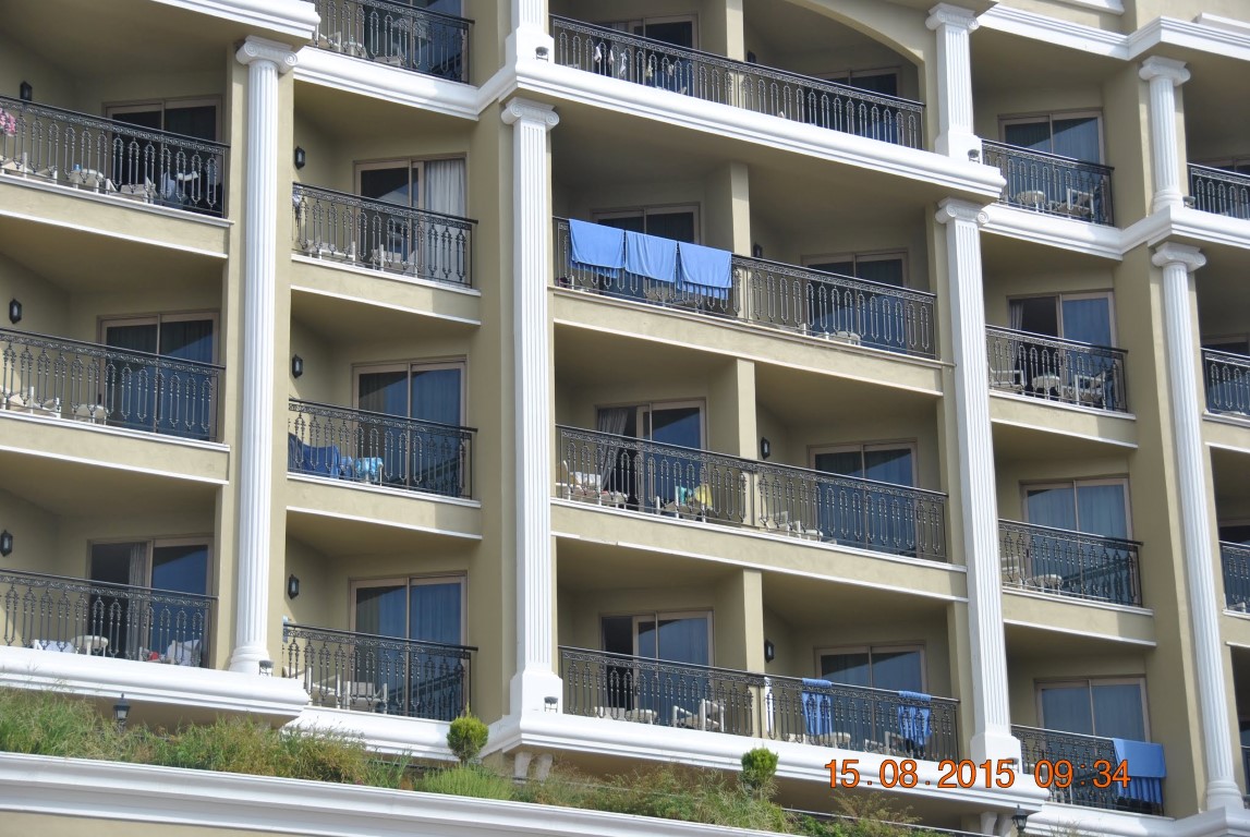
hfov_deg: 21.9
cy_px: 418
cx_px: 625
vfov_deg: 14.7
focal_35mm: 93
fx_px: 3233
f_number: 5.6
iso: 140
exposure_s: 1/500
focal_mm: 62
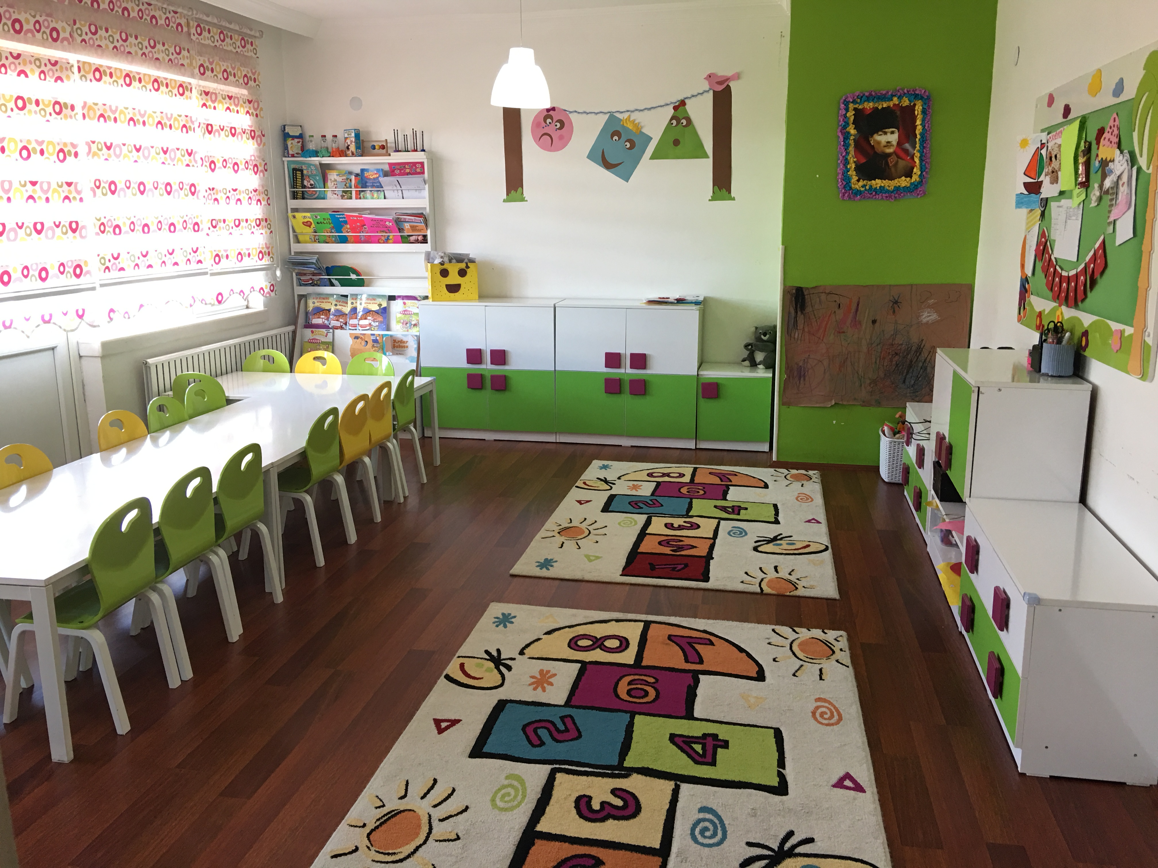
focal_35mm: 29
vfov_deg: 48.2
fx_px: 970
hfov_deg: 61.7
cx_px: 579
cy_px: 434
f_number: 2.2
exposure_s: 1/17
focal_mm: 4.15
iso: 50
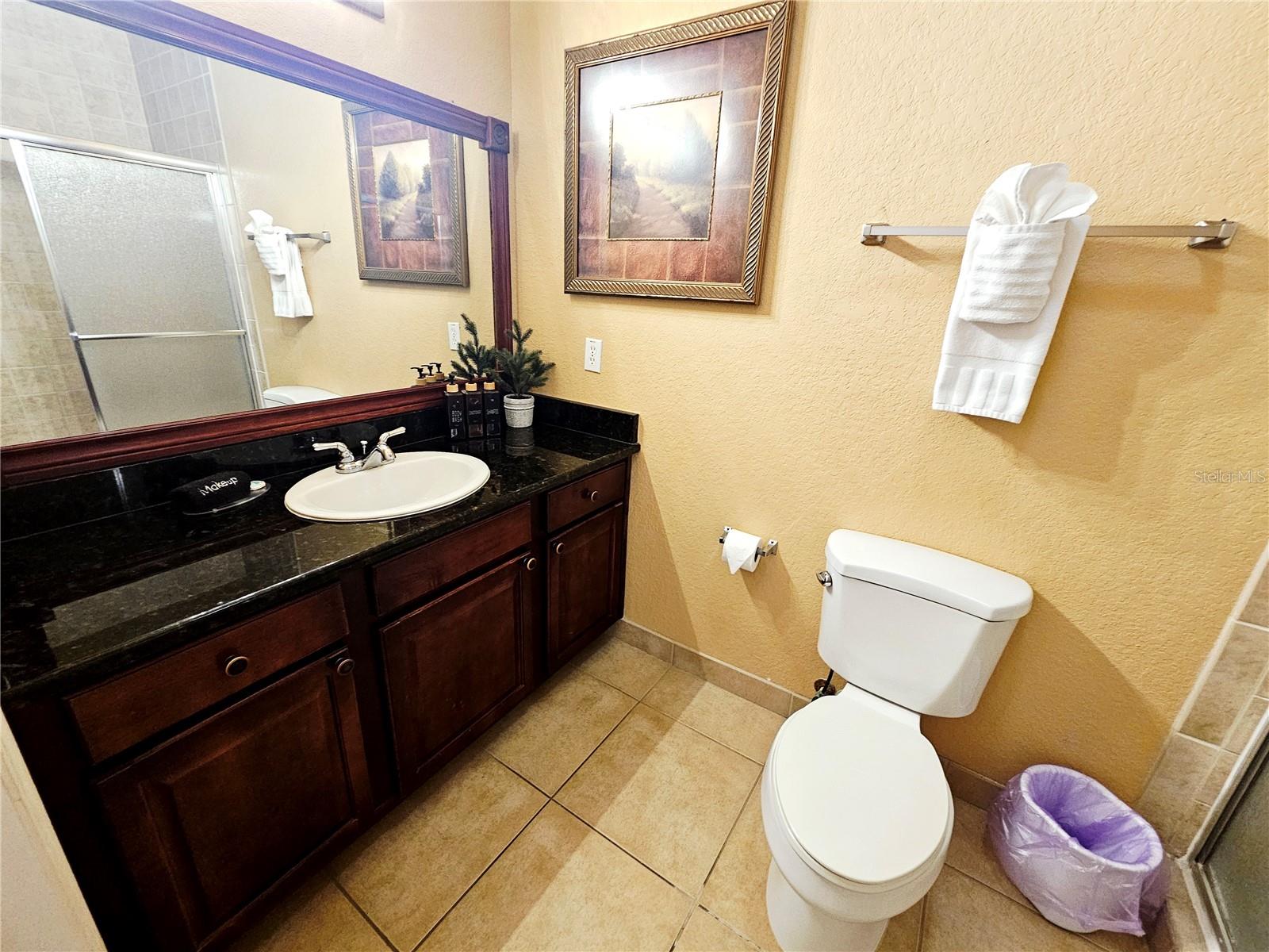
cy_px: 476
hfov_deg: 106.2
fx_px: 477
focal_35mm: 13
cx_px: 634
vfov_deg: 89.9
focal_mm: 2.2
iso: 400
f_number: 2.2
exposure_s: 1/40
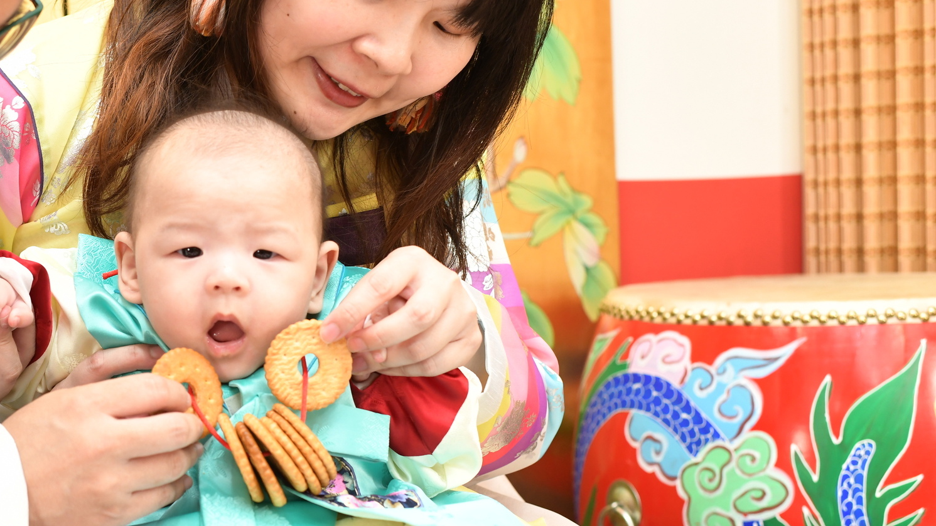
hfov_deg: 34.7
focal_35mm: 59
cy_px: 345
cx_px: 230
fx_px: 1464
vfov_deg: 20.3
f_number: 4.5
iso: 1000
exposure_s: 1/200
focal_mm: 35
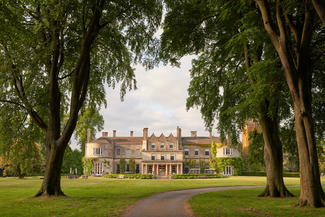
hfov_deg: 49.1
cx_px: 162
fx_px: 356
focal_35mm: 39
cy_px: 108
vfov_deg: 33.9
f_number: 5.6
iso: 200
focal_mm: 39.4
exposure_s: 1/200
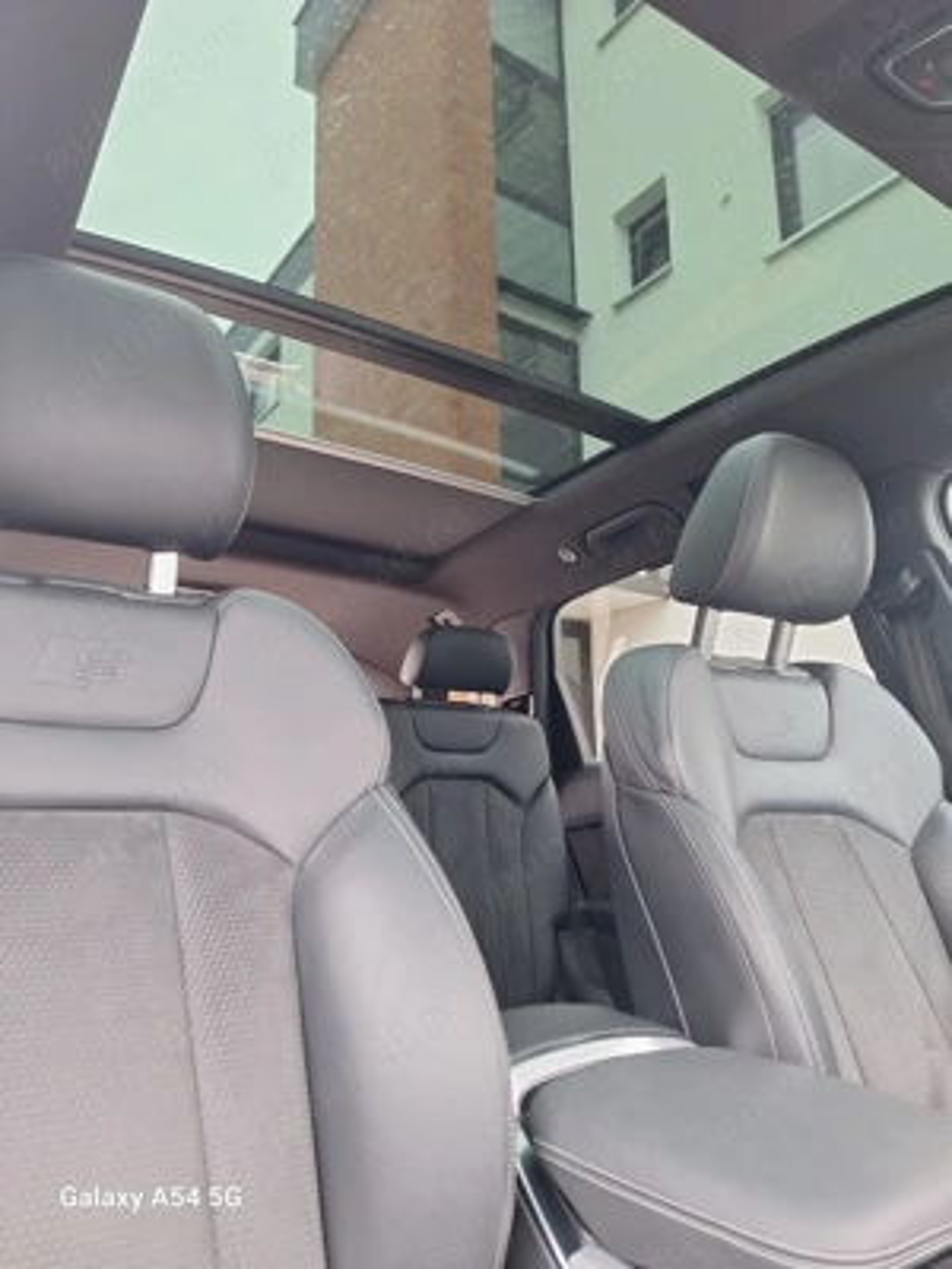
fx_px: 843
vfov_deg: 73.9
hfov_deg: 58.9
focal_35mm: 23
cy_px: 634
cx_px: 476
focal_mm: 5.54
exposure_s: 1/50
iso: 100
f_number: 1.8
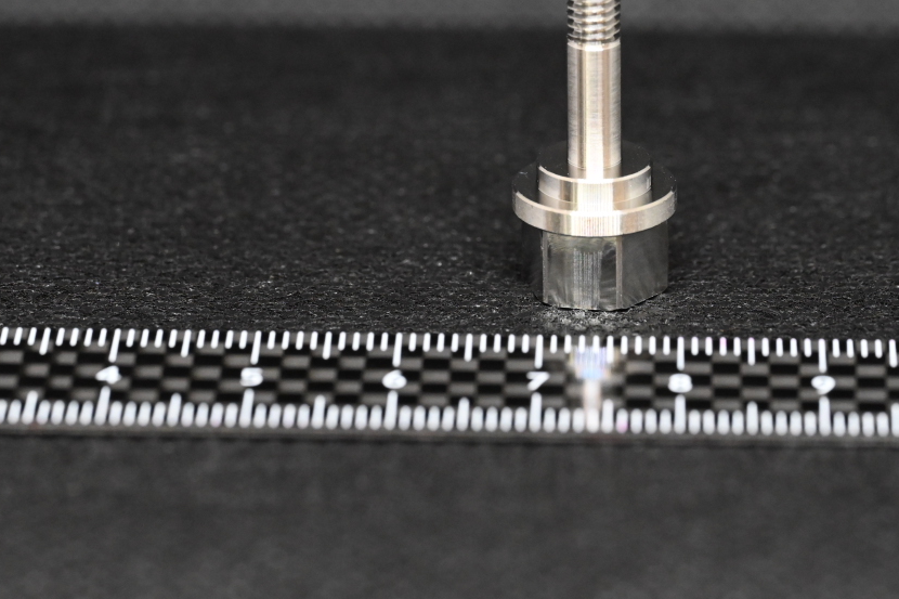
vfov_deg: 6.7
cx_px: 584
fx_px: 5118
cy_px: 55
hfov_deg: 10.0
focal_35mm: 205
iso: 3200
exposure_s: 1/125
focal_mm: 105
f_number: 8
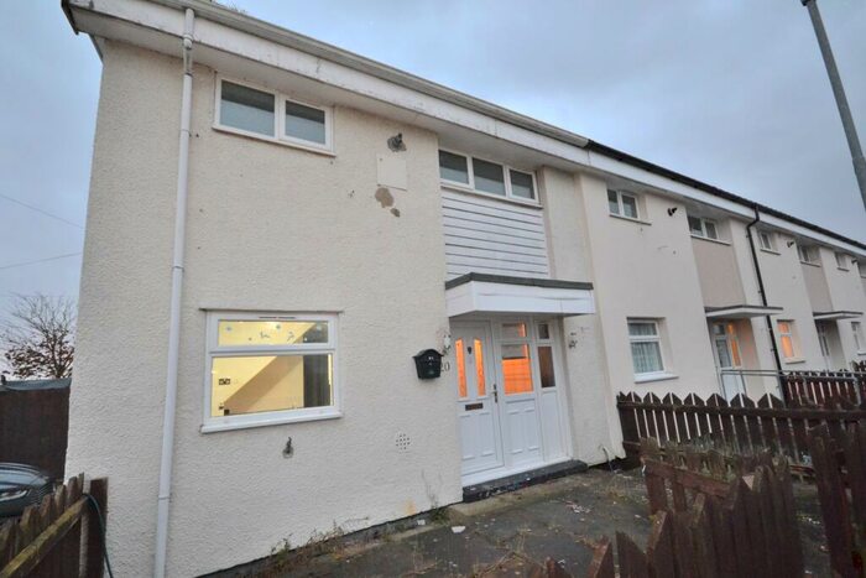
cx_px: 433
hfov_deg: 100.4
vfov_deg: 77.4
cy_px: 289
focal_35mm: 15
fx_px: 361
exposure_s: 1/60
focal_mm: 10
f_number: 4
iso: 2200
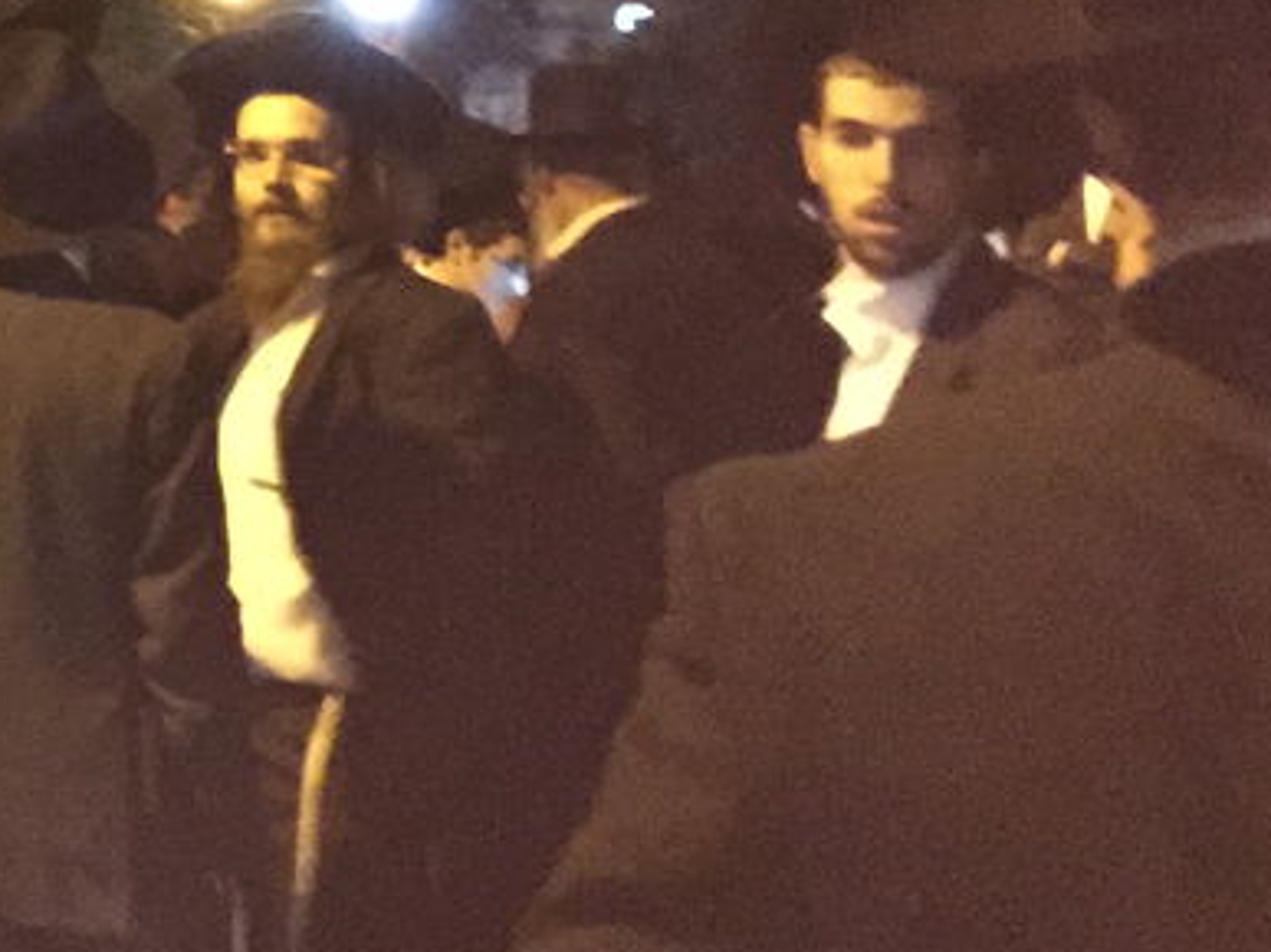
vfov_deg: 13.2
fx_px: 3854
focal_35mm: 105
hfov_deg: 16.3
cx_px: -874
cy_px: -532
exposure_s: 1/15
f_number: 2.2
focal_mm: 4.15
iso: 800
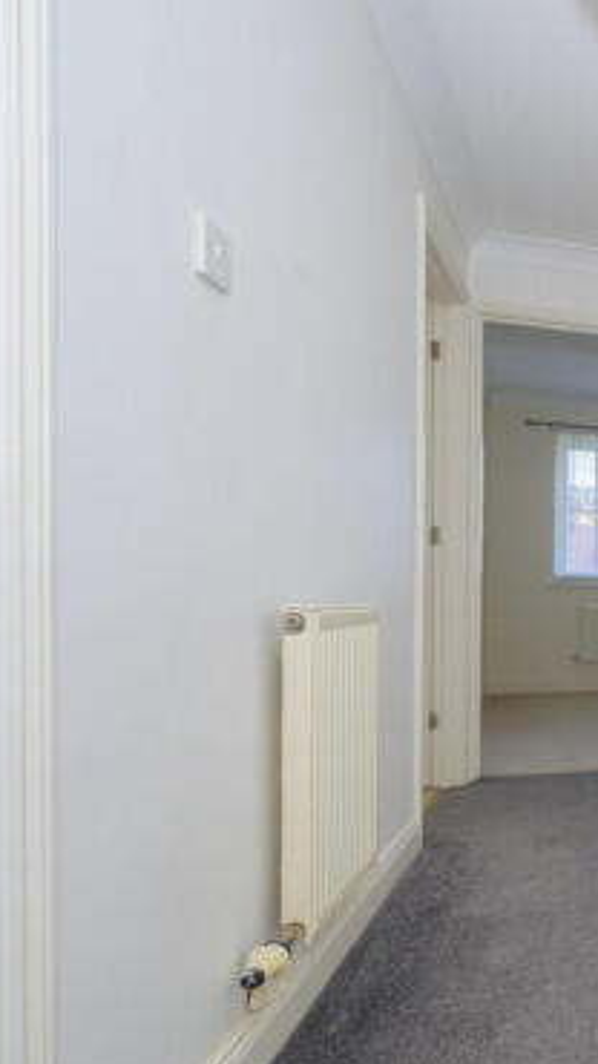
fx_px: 733
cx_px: 873
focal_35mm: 26
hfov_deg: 29.4
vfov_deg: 71.3
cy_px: 625
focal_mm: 14
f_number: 6.3
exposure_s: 1/125
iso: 800
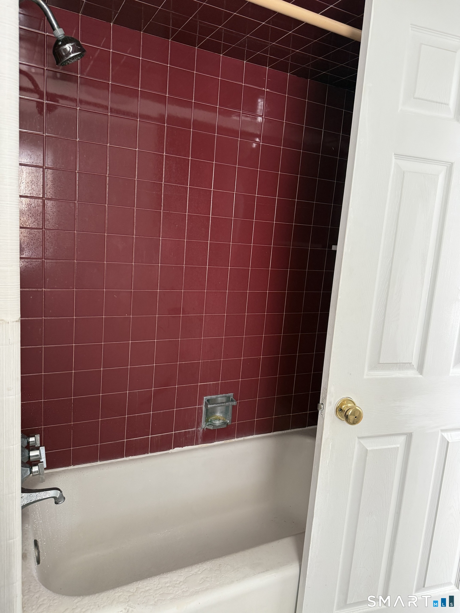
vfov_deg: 71.6
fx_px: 425
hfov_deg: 56.8
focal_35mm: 24
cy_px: 306
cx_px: 230
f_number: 1.78
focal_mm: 6.76
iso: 200
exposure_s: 1/92
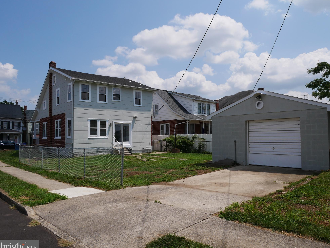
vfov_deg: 54.9
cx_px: 169
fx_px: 238
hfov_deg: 69.3
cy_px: 125
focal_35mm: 25
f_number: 9
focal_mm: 12
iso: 200
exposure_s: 1/640
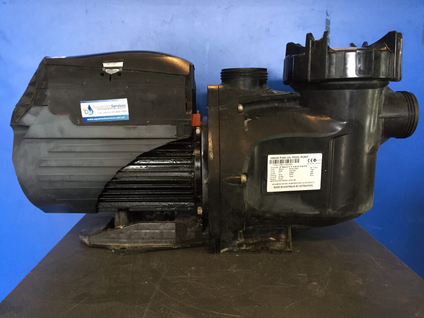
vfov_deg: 48.2
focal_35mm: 29
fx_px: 355
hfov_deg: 61.7
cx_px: 212
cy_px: 159
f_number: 2.2
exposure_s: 1/33
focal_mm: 4.15
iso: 160
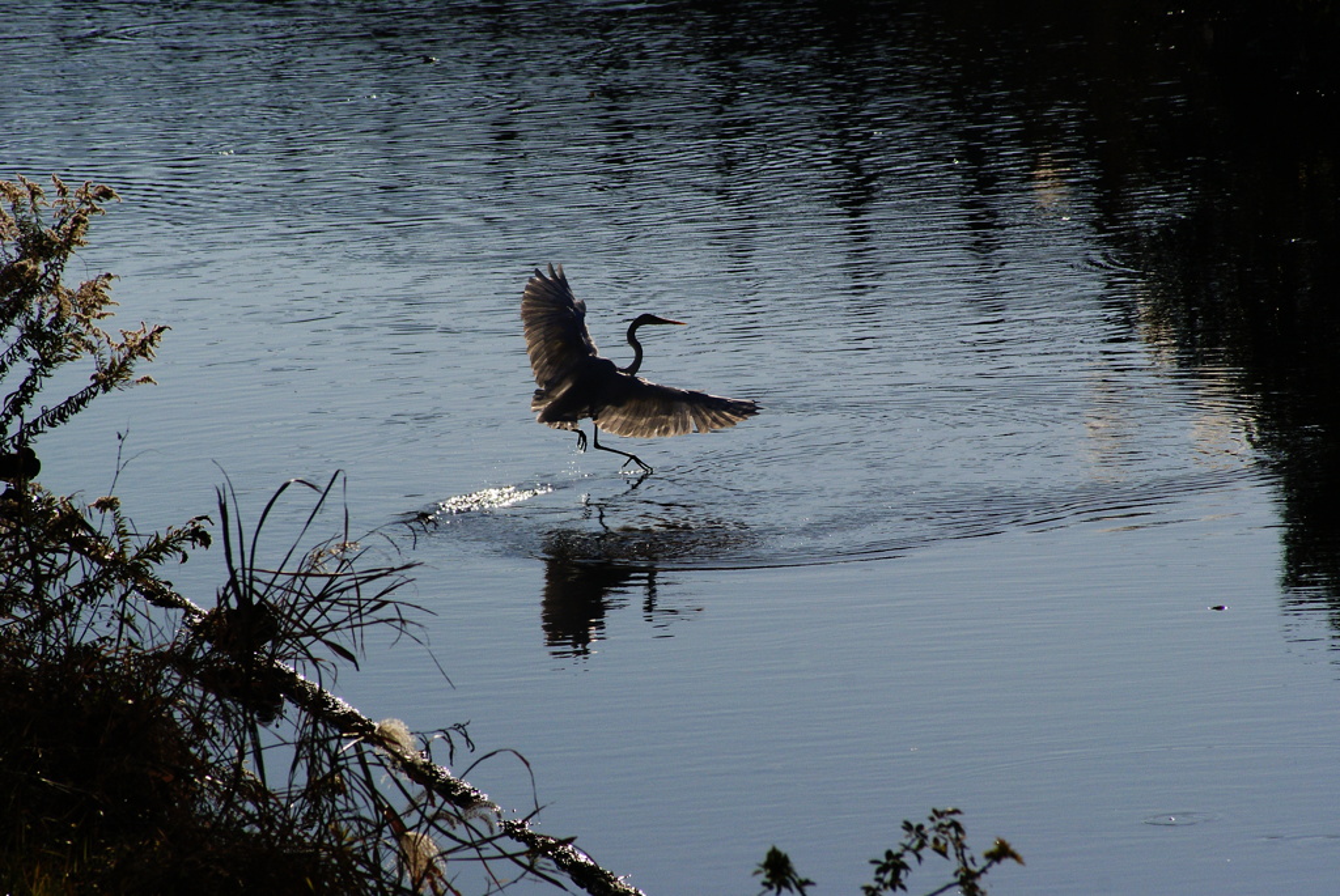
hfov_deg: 4.6
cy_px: 448
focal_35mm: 450
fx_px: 16766
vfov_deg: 3.1
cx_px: 670
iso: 400
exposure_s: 1/2500
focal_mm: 300
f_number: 13
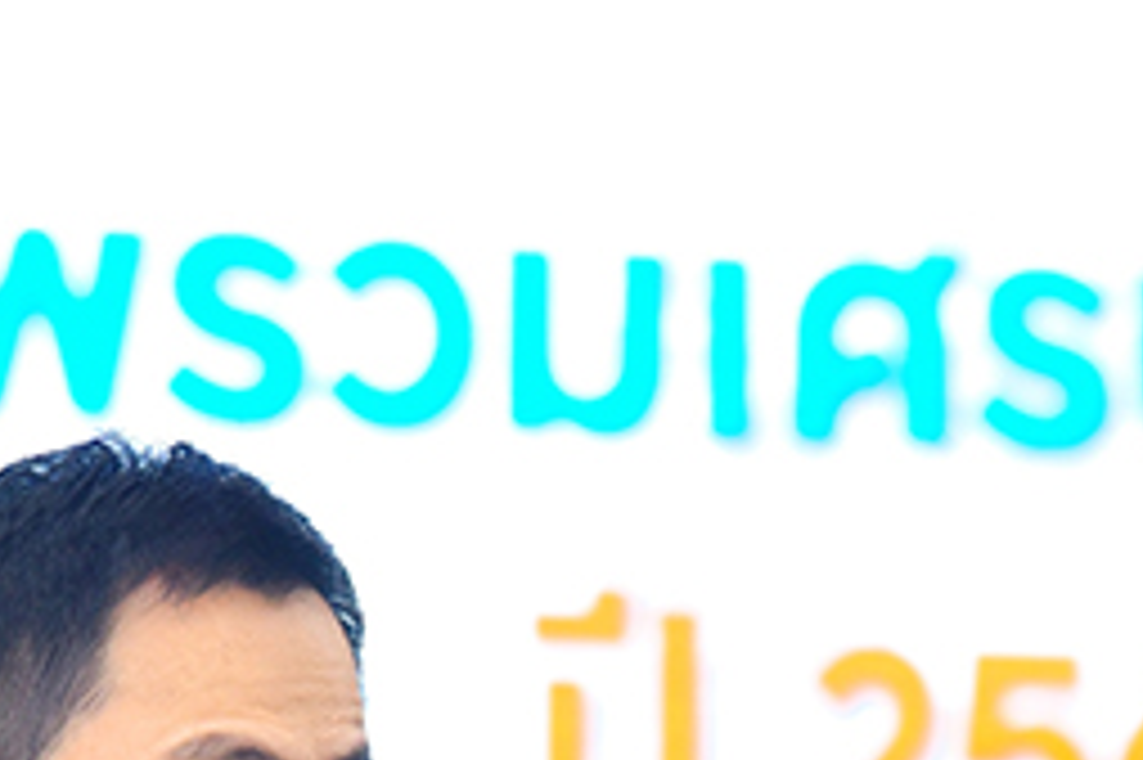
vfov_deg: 2.4
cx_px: 774
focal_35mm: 562
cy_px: 1084
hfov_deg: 3.7
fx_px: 17831
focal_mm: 190
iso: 1000
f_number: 3.5
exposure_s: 1/160
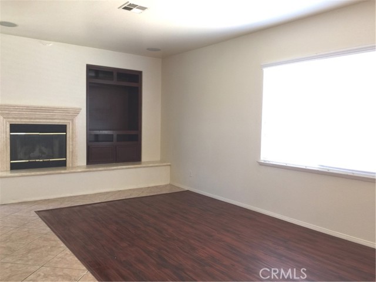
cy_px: 141
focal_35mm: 29
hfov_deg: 61.7
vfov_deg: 48.2
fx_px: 315
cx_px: 188
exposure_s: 1/15
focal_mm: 4.15
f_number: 2.2
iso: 32
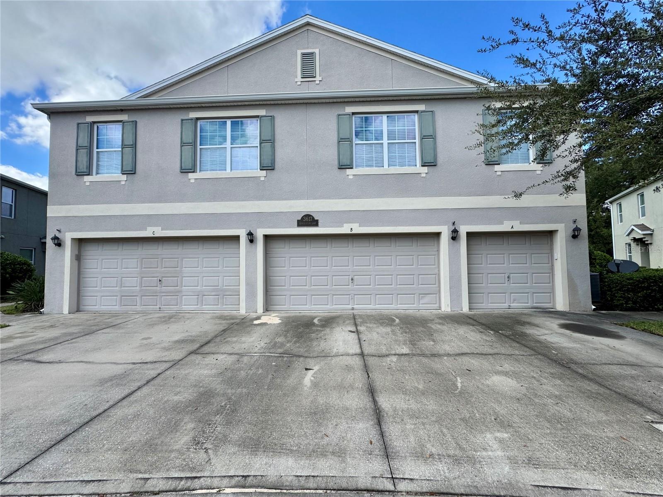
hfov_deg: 102.1
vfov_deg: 85.7
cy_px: 248
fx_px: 268
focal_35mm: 14
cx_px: 332
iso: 40
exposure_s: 1/1198
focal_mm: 2.22
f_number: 2.2
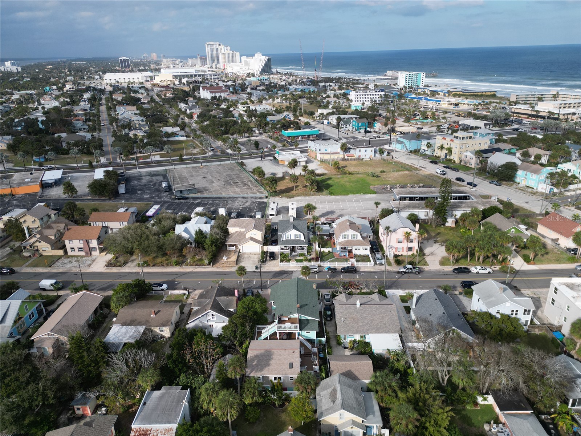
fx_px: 403
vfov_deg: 56.8
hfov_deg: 71.6
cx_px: 290
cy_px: 218
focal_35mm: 24
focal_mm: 6.72
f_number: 1.7
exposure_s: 1/4000
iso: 140
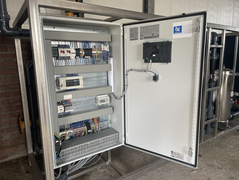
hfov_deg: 67.3
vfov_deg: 53.1
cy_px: 90
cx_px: 120
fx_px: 180
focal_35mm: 26
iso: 125
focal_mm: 5.1
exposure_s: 1/121
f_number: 1.6
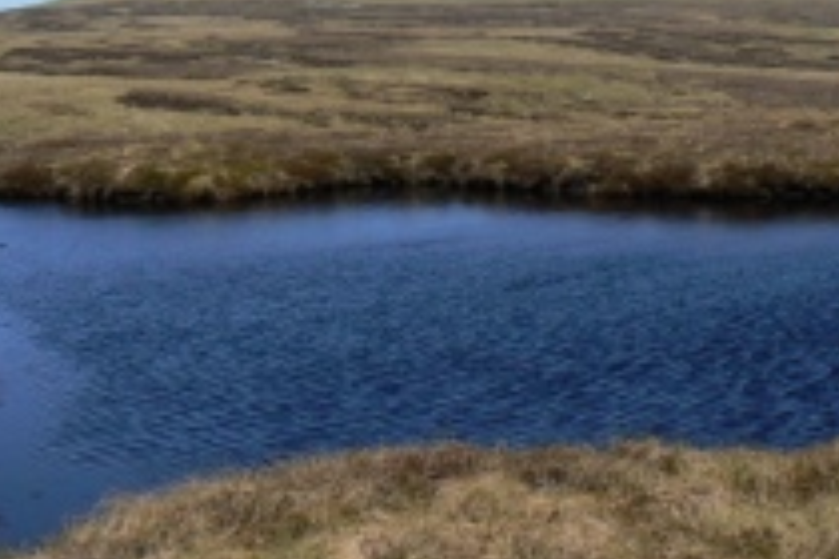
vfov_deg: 17.5
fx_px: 1794
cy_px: 92
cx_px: 539
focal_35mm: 77
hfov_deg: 26.2
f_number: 7.1
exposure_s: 1/400
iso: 80
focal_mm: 6
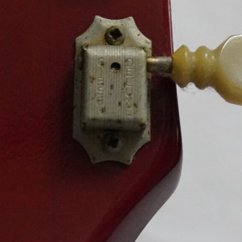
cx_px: 76
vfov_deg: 9.8
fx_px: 1391
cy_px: -47
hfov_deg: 9.9
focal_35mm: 176
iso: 5000
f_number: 5
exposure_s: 1/160
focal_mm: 31
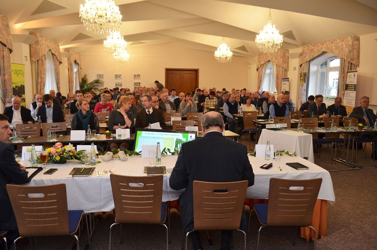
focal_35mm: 27
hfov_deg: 67.5
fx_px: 282
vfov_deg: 47.7
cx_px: 188
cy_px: 125
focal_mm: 18
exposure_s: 1/60
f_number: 4
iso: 400
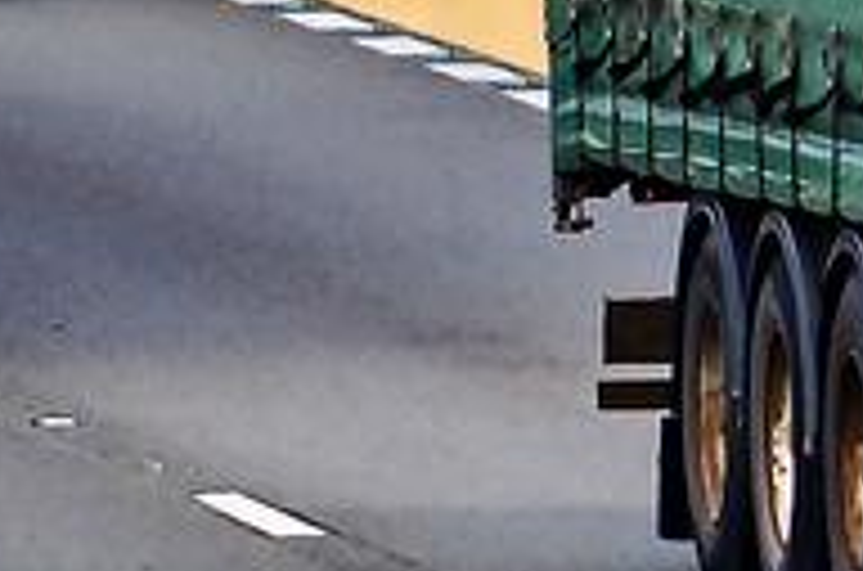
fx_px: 44932
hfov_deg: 1.1
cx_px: 1654
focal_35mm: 1879
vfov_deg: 0.7
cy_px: -72
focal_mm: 300
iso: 320
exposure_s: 1/640
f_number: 5.6
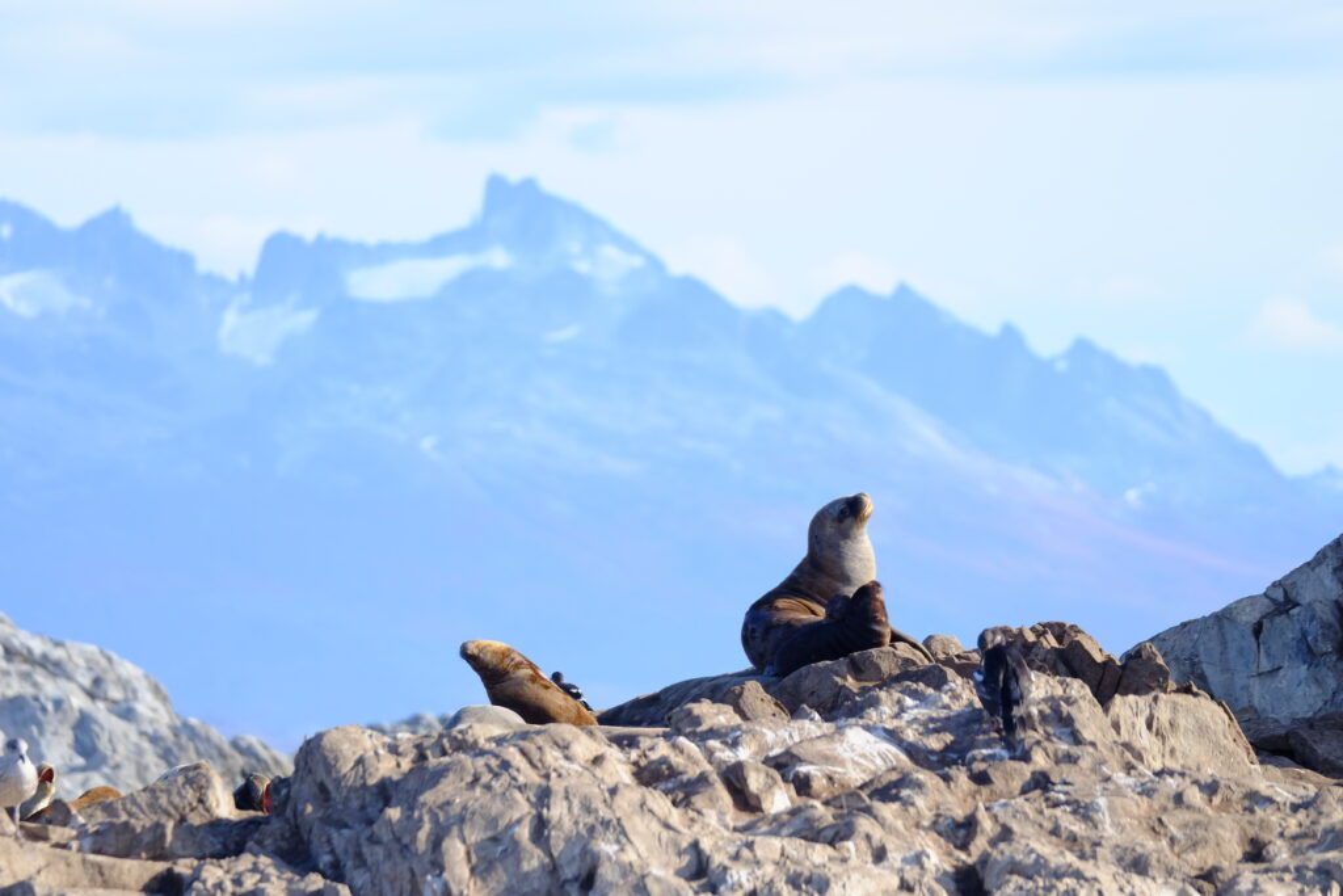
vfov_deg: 3.3
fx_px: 15669
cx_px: 672
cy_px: 448
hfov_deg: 4.9
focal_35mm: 420
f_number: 5.6
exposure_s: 1/850
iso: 800
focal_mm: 280
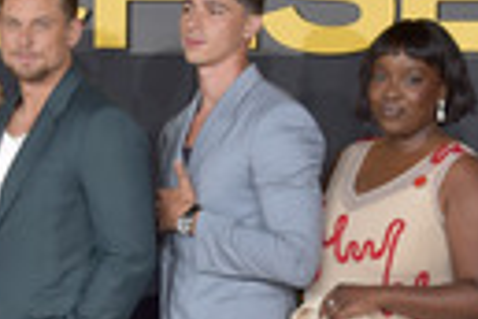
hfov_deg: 15.3
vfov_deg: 10.2
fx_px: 1766
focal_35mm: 133
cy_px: 323
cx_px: 63
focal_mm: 38
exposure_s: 1/250
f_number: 6.3
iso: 400
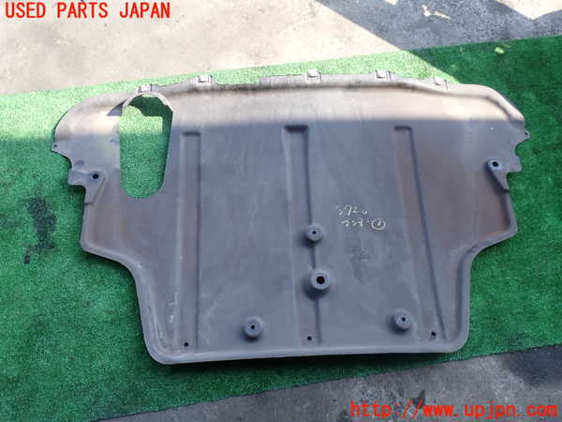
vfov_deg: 46.8
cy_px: 211
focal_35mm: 30
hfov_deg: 60.0
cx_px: 281
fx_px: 487
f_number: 3.2
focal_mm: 5.4
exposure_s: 1/160
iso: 100
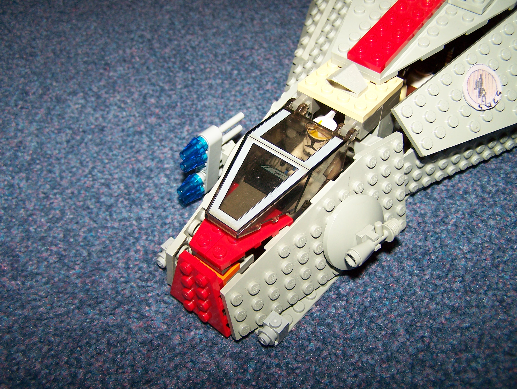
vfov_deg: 37.8
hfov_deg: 48.9
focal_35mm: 38
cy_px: 194
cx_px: 258
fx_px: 568
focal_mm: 6.3
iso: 80
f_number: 2.8
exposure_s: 1/60
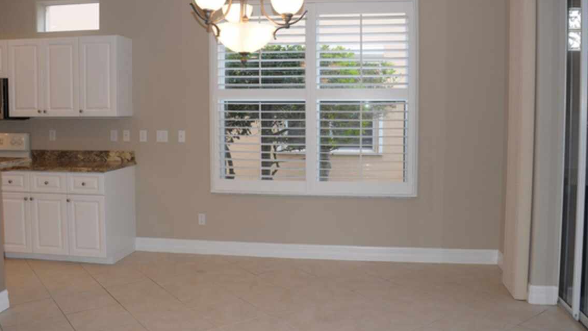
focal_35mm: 32
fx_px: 499
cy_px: 124
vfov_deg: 36.5
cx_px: 290
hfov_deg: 61.0
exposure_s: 1/25
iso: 200
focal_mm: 18
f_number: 7.1
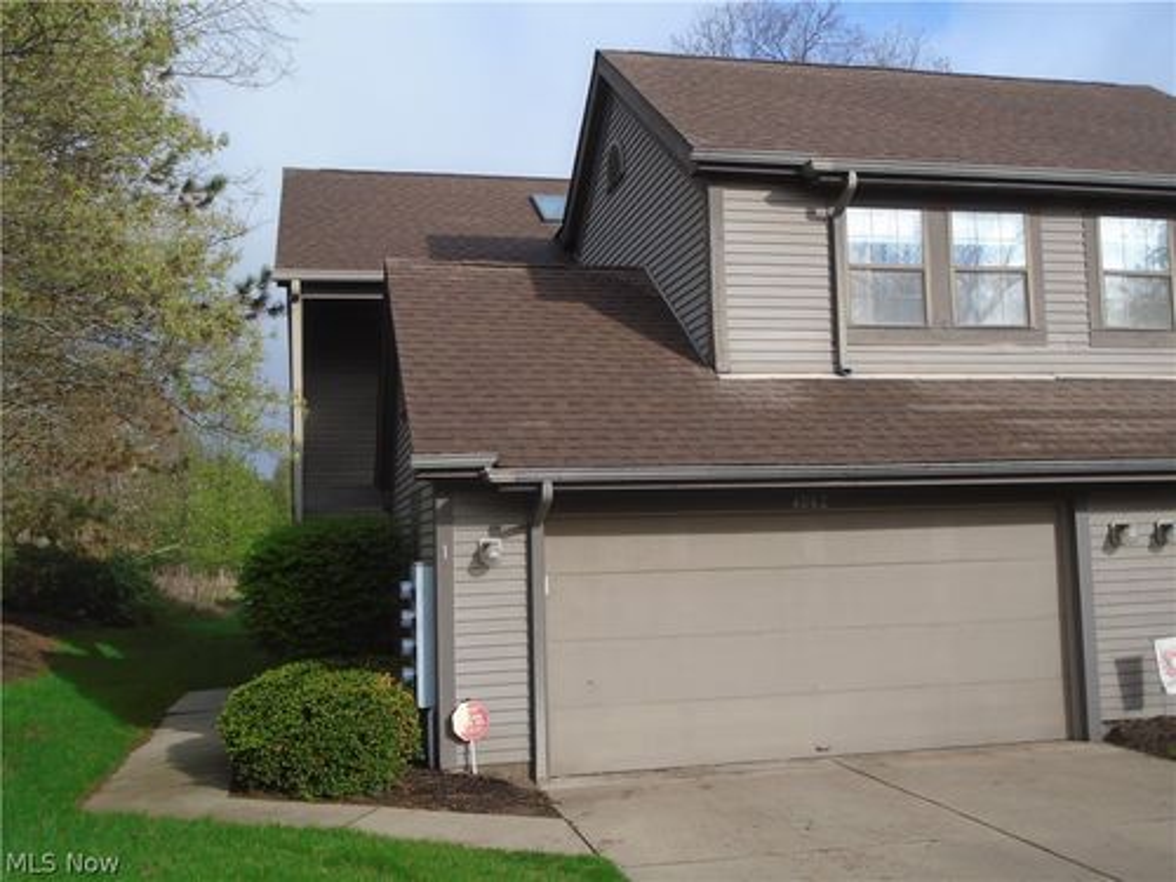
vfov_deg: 39.7
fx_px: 1223
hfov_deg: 51.4
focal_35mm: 36
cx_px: 588
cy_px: 441
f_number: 3.8
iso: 100
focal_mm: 6.4
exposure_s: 1/640
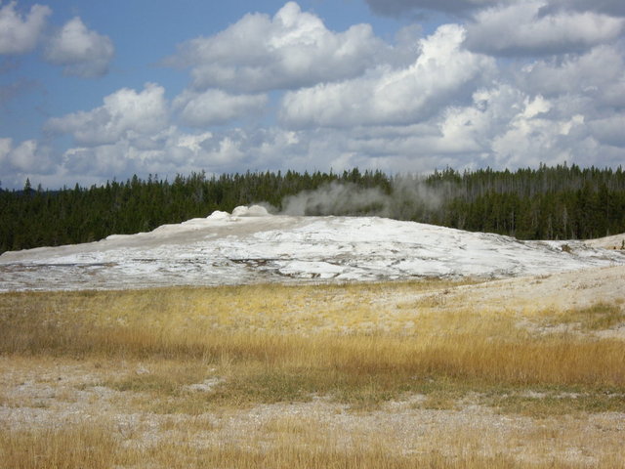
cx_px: 312
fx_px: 2058
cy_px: 234
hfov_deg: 17.3
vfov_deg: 13.0
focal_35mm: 114
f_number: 8.3
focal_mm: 18.6
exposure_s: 1/250
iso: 50
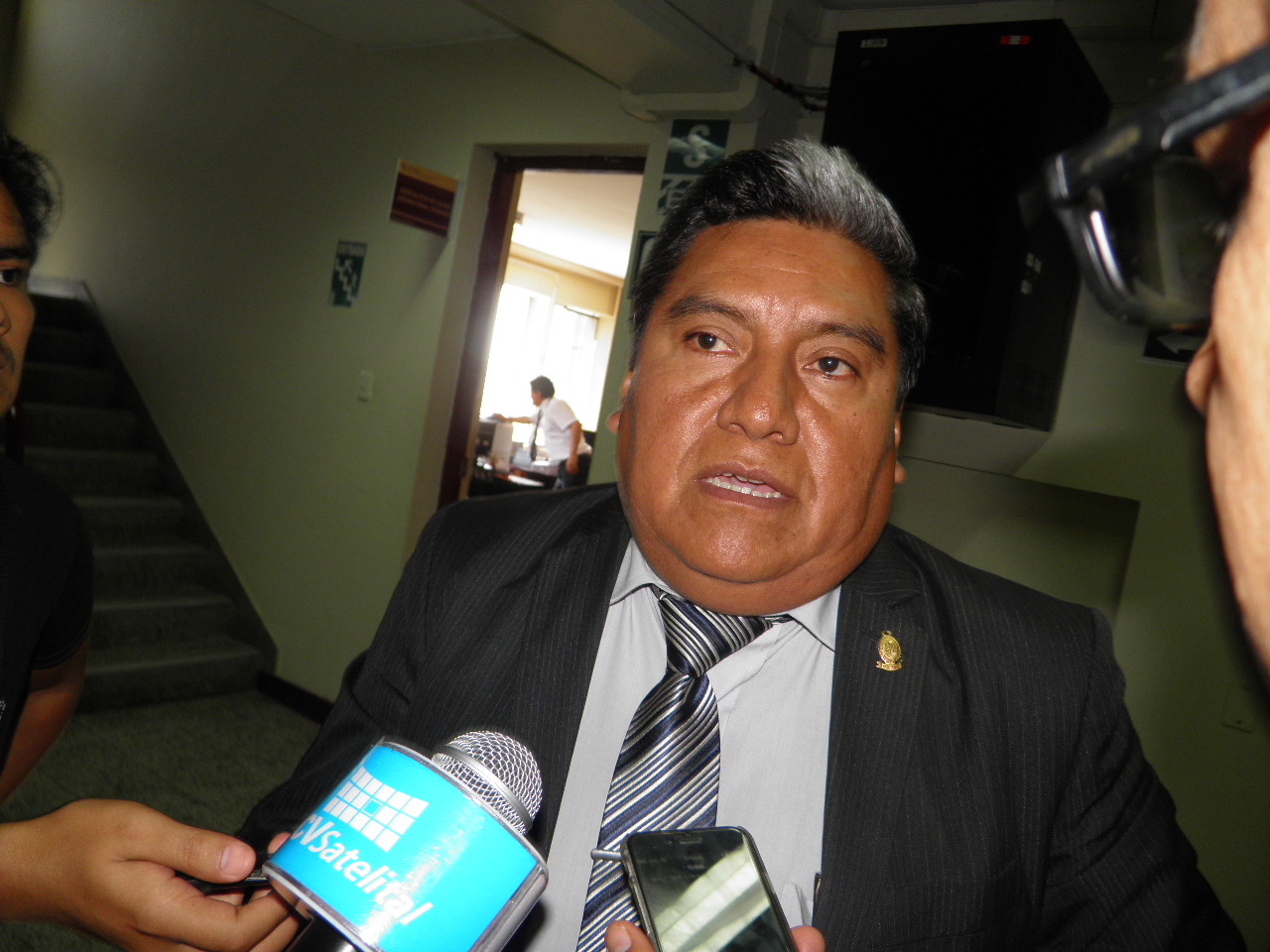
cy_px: 476
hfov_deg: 63.4
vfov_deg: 49.7
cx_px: 635
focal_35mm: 28
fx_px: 1027
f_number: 2.8
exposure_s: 1/30
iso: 100
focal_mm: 4.9
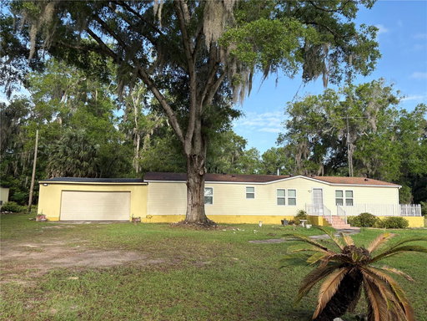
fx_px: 321
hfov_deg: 67.3
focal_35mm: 26
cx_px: 214
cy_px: 160
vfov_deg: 53.1
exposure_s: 1/1451
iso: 50
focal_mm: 5.96
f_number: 1.6
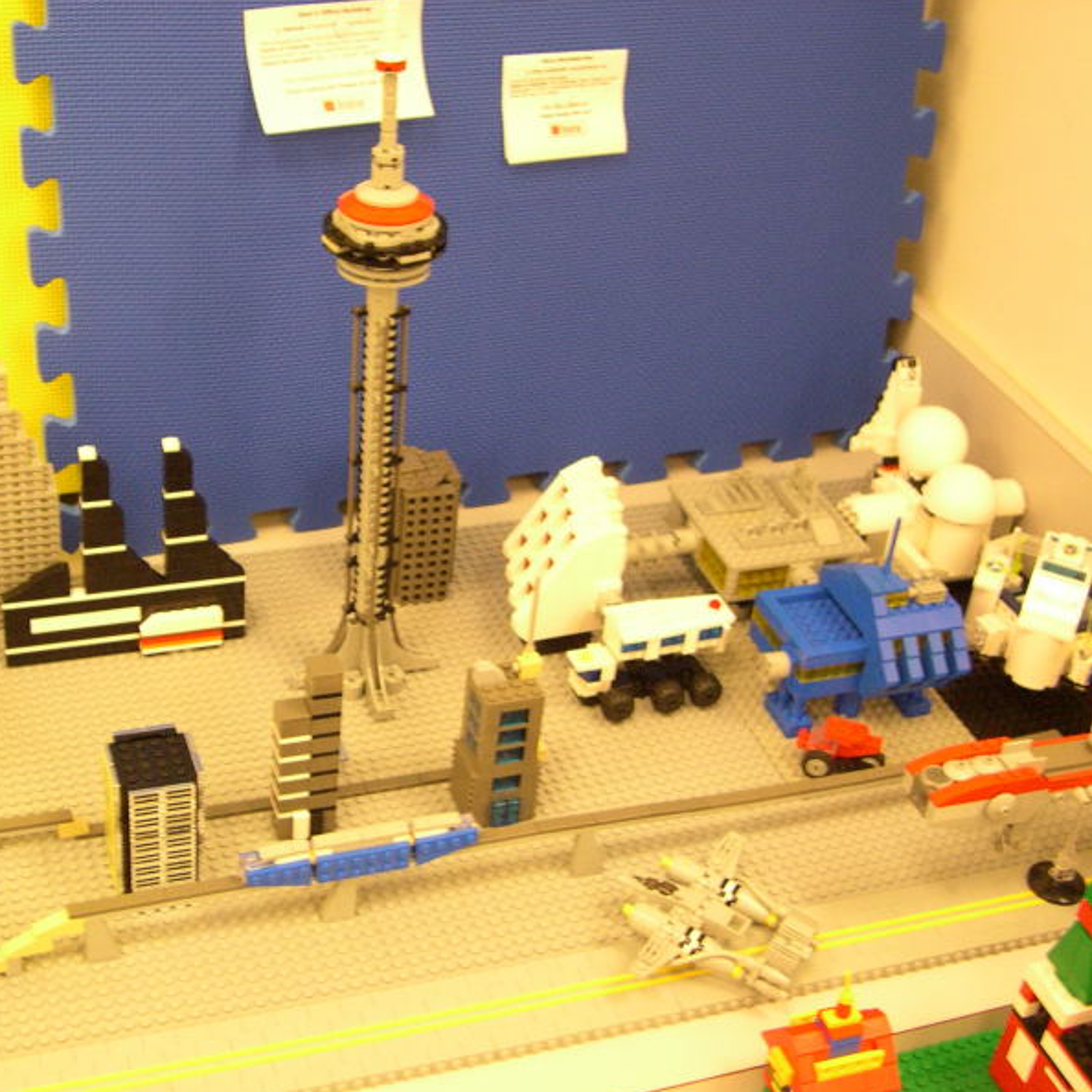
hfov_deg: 33.7
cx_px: 371
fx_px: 1785
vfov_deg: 34.0
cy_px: 548
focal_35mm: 50
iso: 400
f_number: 2.9
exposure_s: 1/10.8
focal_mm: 9
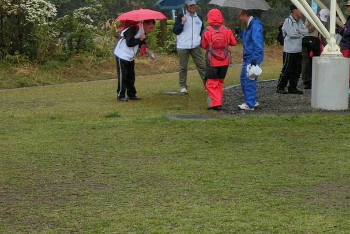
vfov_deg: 11.9
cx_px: 421
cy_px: -9
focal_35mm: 114
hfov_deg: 17.1
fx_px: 1109
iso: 80
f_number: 4.1
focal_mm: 6.9
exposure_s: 1/200
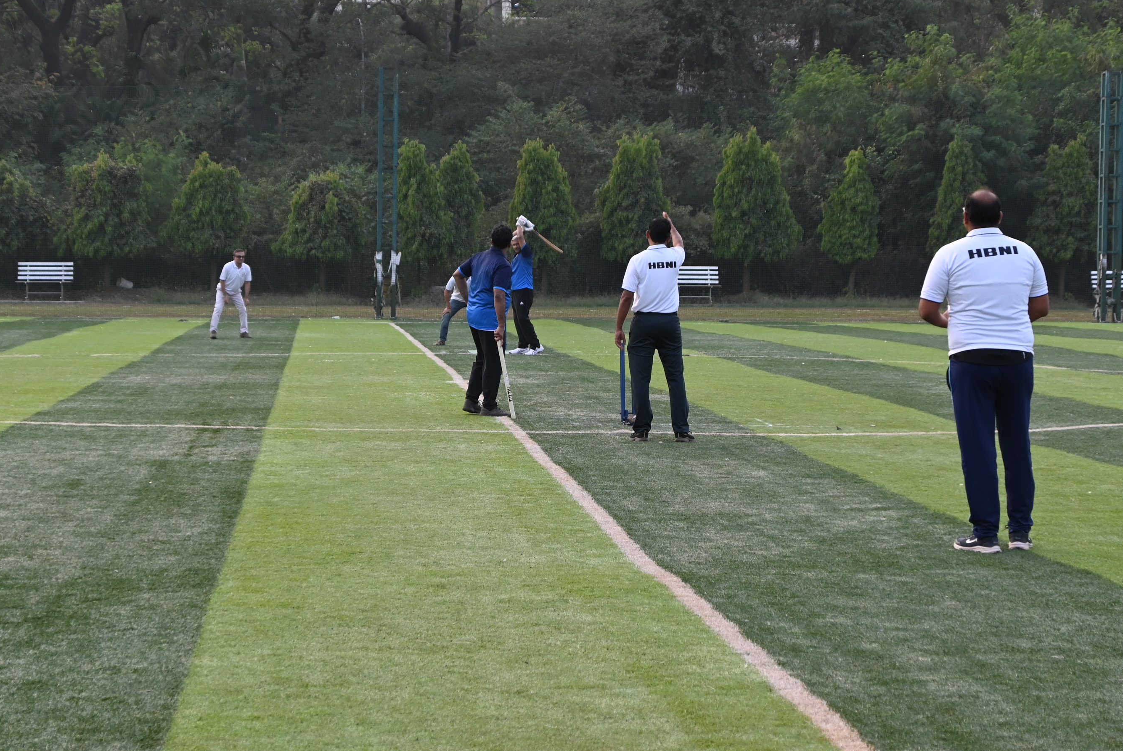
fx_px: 2685
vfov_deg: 15.9
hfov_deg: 23.6
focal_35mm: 86
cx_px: 543
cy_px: 370
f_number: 6.3
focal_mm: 52
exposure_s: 1/200
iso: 400
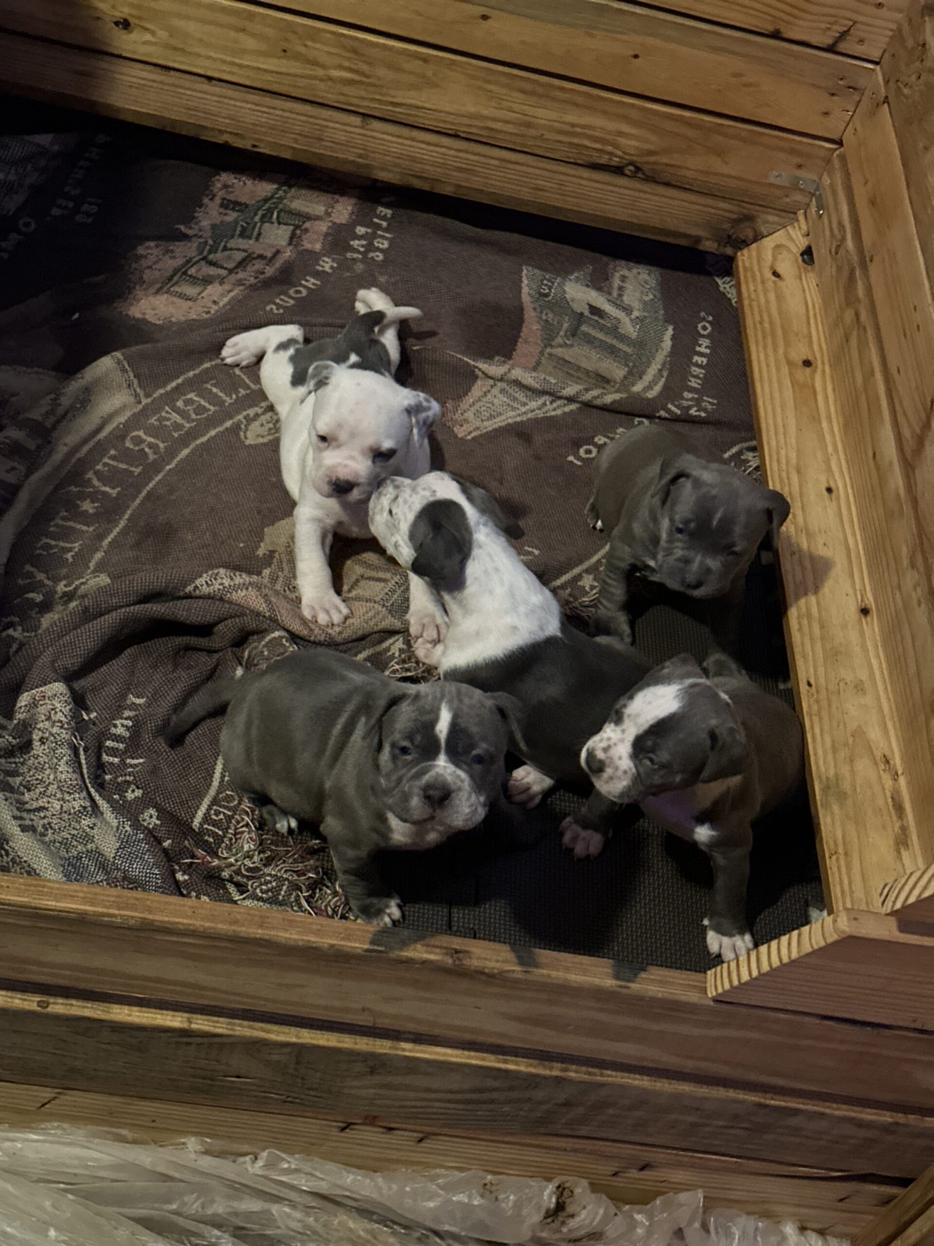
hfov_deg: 30.3
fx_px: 1727
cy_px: 623
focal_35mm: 48
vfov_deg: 39.7
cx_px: 467
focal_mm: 6.86
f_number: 1.78
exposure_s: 1/17
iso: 800
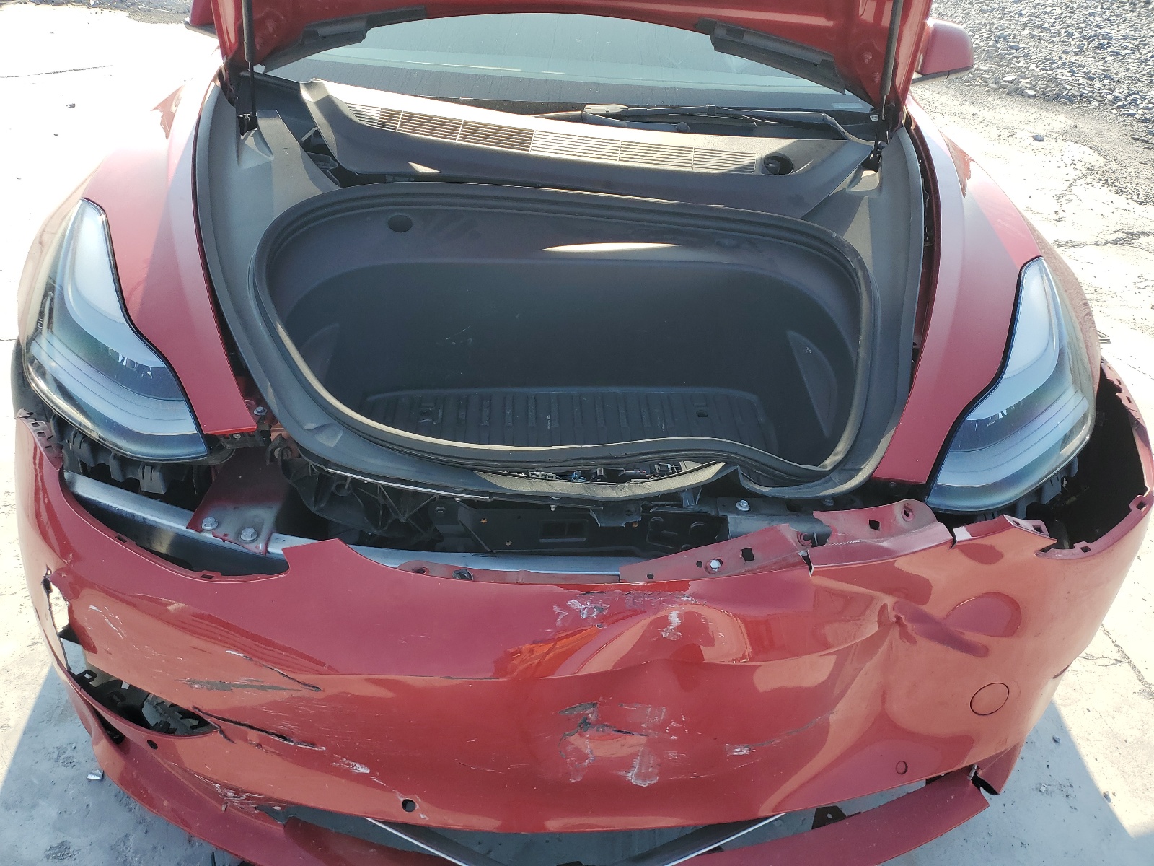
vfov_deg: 53.1
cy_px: 433
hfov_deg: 67.3
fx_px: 867
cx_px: 577
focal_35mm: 26
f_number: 1.5
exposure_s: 1/909
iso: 50
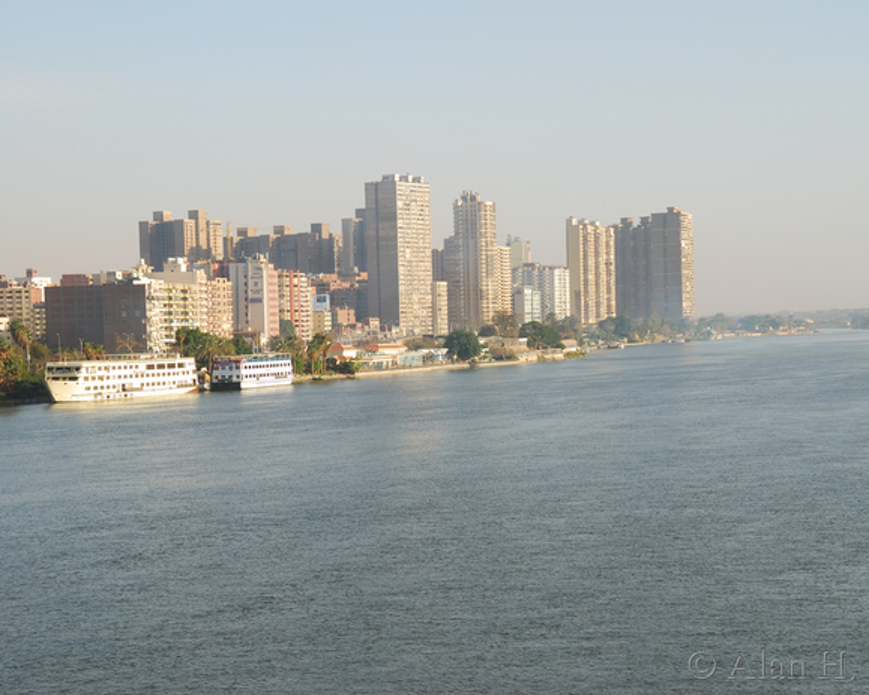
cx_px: 513
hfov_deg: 25.4
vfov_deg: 20.4
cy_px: 350
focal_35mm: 75
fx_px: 1929
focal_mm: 44
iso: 100
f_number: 7.1
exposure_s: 1/200
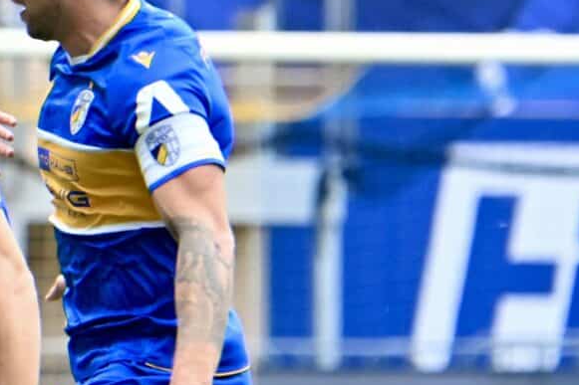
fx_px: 15306
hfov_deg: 2.2
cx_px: -66
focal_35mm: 952
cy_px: 313
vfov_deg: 1.4
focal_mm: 270
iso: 1250
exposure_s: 1/1600
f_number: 5.6
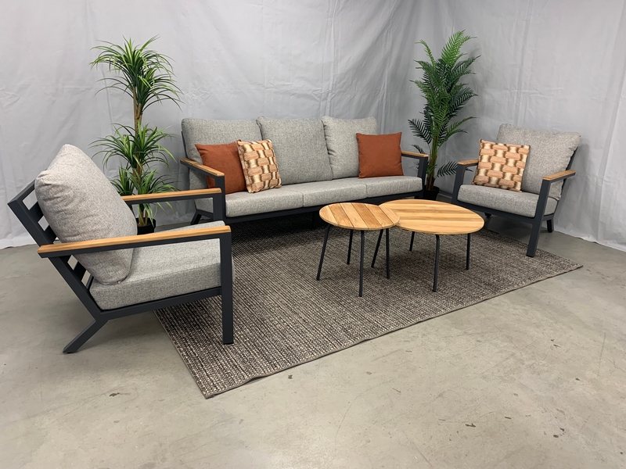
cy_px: 234
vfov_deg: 53.1
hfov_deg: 67.3
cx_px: 313
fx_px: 470
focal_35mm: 26
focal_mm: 4.25
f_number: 1.8
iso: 80
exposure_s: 1/50
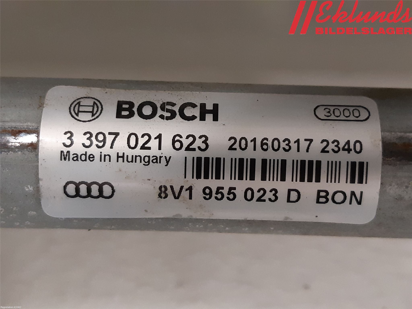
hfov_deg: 67.3
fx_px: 309
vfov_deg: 53.1
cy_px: 154
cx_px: 206
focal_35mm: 26
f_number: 1.7
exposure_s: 1/33
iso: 200
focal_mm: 3.93
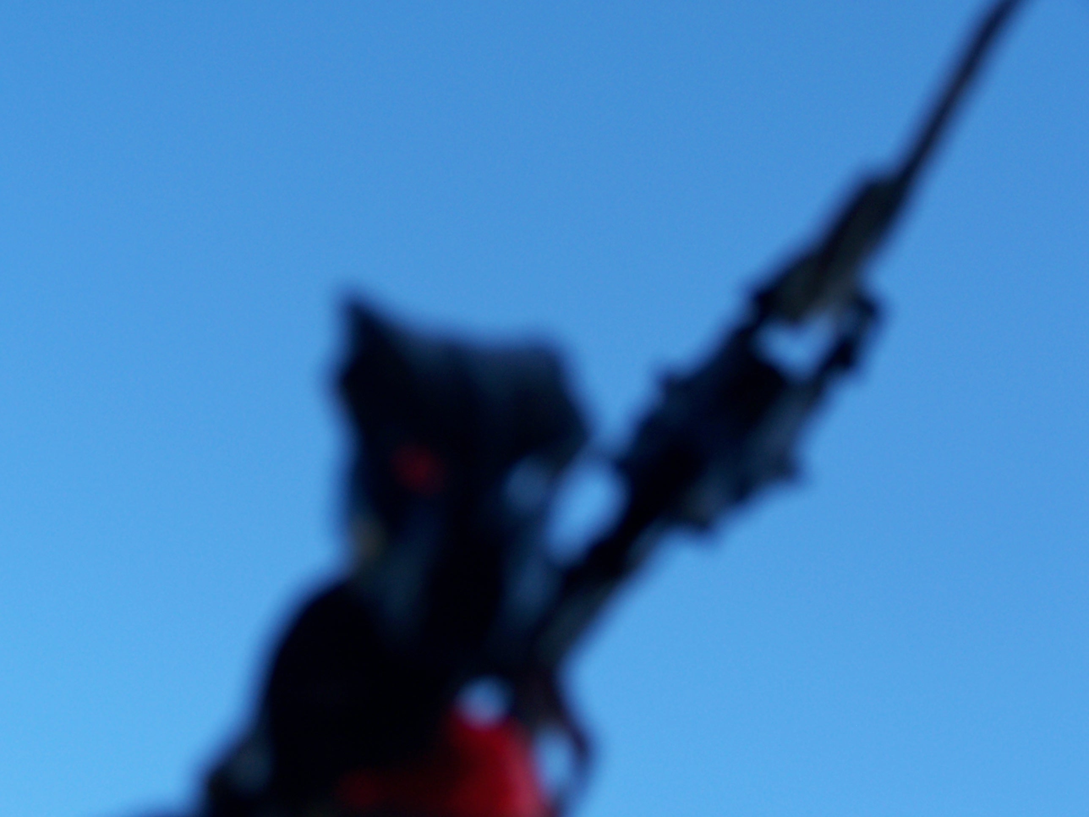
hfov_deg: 26.0
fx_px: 2359
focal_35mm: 75
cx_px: 544
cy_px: 408
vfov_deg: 19.6
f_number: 3.2
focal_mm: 12.4
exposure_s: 1/400
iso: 80
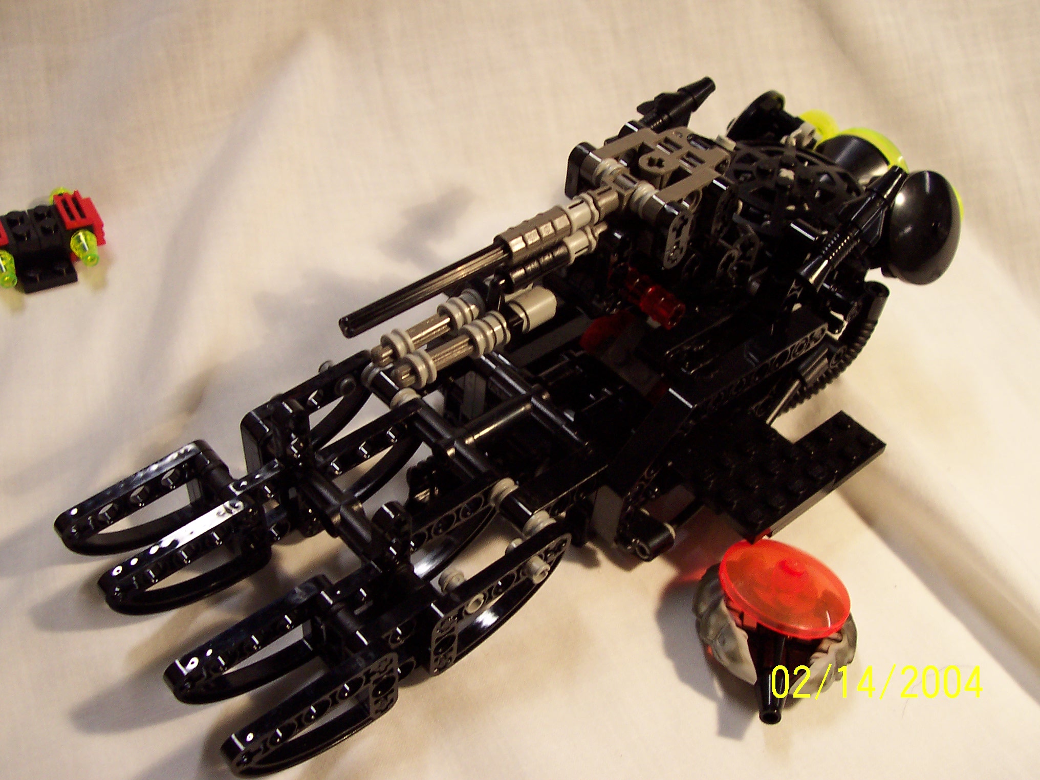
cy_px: 390
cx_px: 520
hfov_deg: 50.1
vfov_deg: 38.7
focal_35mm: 37
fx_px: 1112
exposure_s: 1/30
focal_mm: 5.6
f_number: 2.8
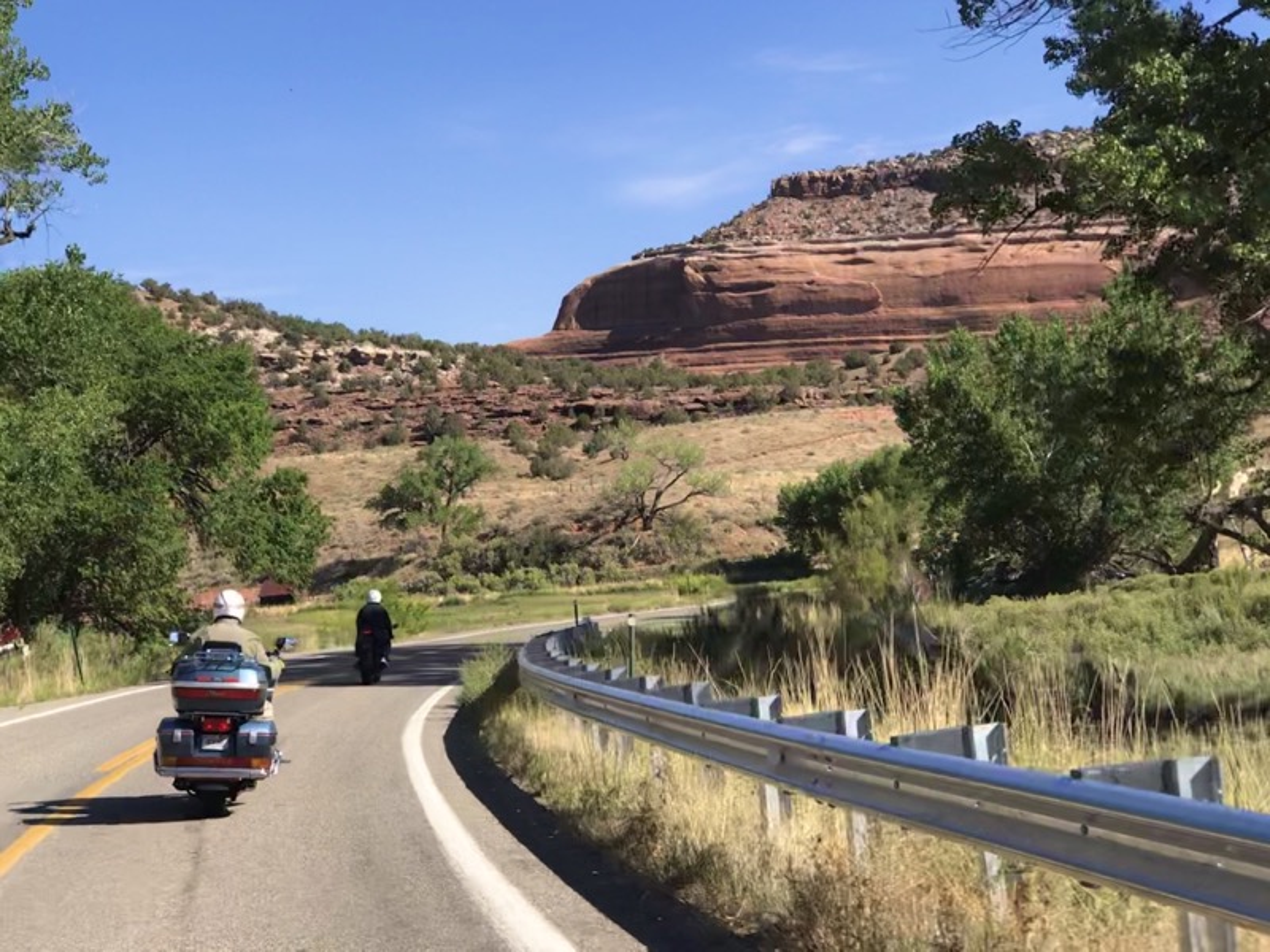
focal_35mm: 57
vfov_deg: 25.7
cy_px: 476
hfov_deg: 33.8
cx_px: 635
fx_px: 2091
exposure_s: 1/595
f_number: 2.8
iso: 20
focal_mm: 6.6
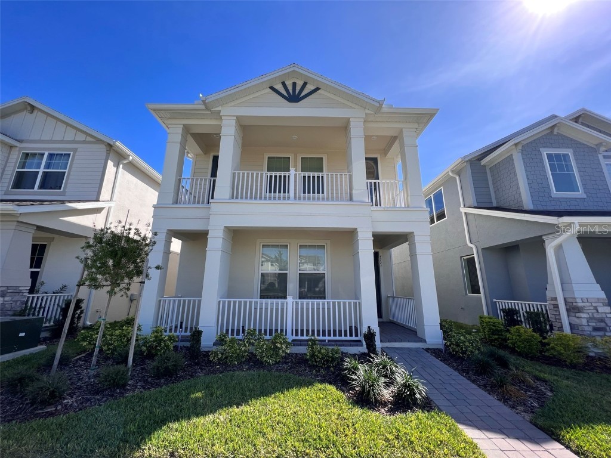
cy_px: 229
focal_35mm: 13
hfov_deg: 106.2
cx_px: 306
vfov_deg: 89.9
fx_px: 229
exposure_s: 1/881
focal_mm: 1.57
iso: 32
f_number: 1.8
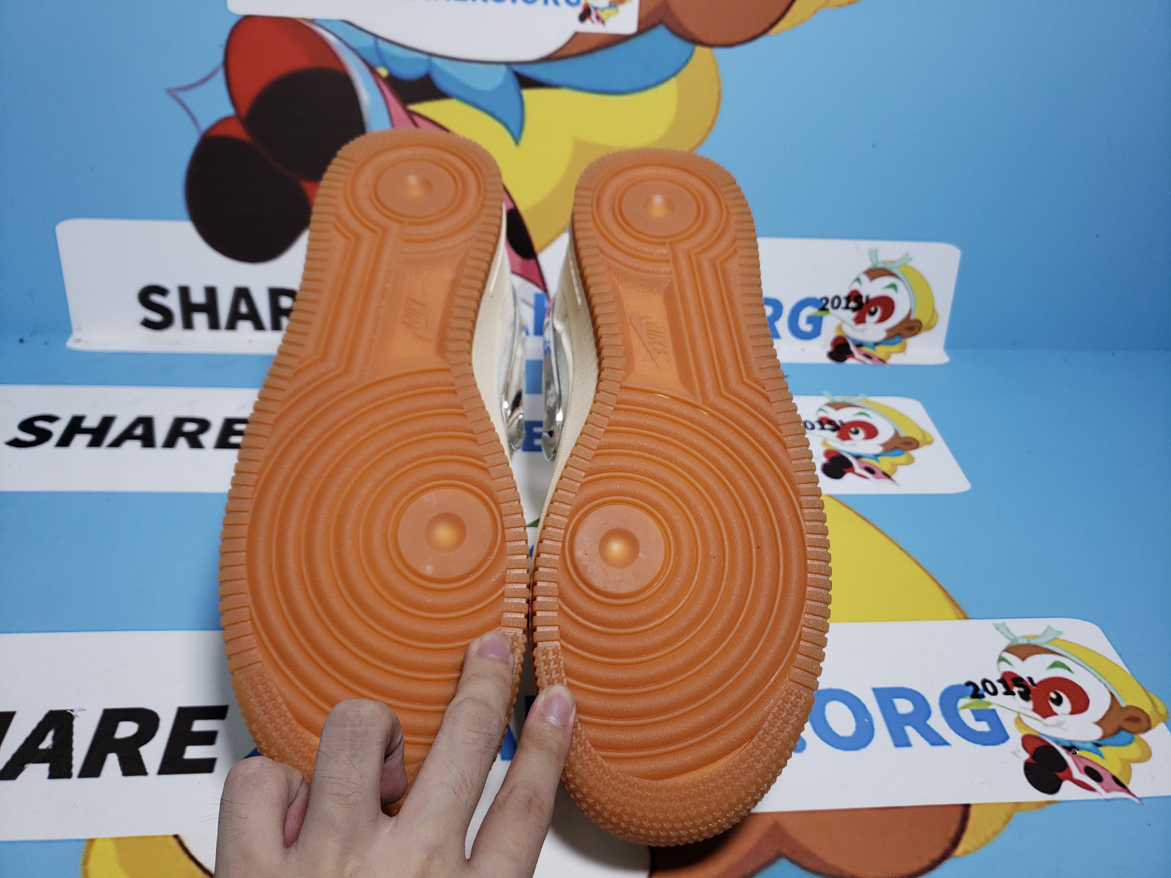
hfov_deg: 67.3
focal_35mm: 26
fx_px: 880
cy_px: 439
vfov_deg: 53.1
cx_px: 586
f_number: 1.5
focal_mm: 4.3
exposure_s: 1/578
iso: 50
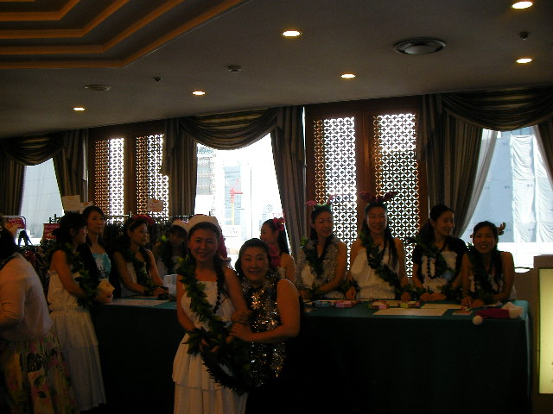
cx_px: 276
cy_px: 207
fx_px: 607
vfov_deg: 37.7
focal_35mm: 38
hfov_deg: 49.0
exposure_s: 1/30.1
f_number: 3.5
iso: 73
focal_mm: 6.3
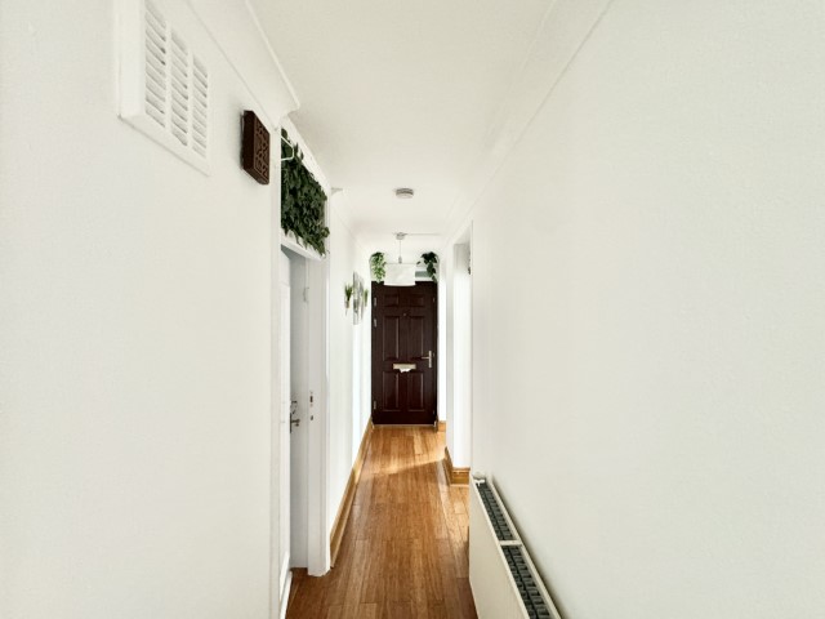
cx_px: 412
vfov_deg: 85.7
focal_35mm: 14
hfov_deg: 102.1
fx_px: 334
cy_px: 310
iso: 500
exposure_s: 1/60
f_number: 2.2
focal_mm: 2.22
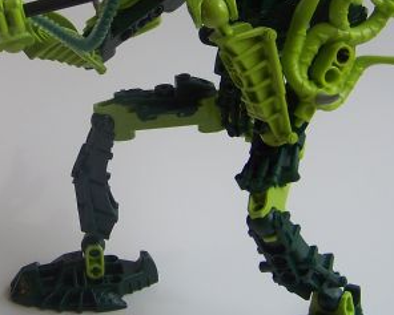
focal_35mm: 76
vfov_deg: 19.9
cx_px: 168
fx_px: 887
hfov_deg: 25.0
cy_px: 60
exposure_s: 1/400
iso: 66
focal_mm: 5.85
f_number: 2.8
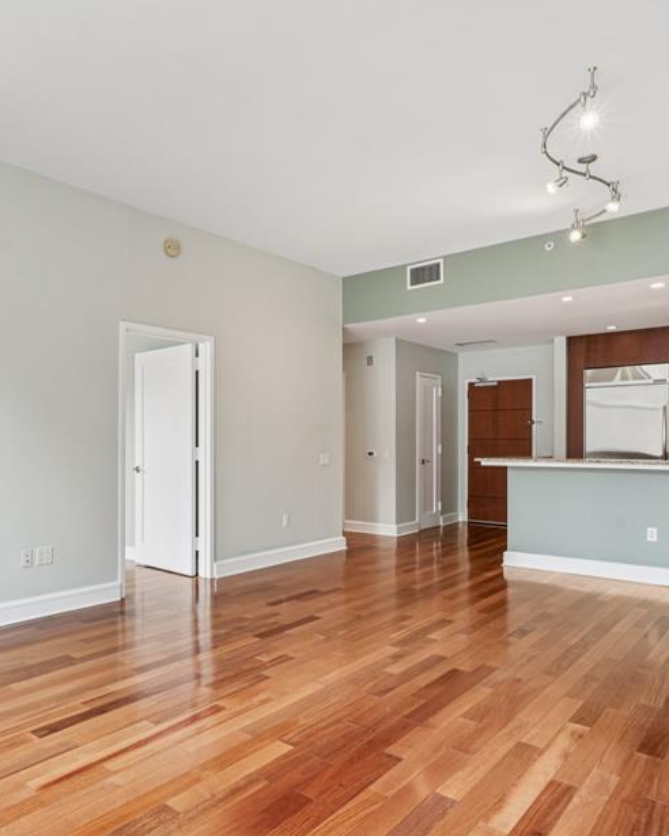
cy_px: 451
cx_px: 235
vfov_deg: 68.0
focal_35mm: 25
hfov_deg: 55.8
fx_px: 619
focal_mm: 16
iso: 400
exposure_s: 1/30
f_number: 8
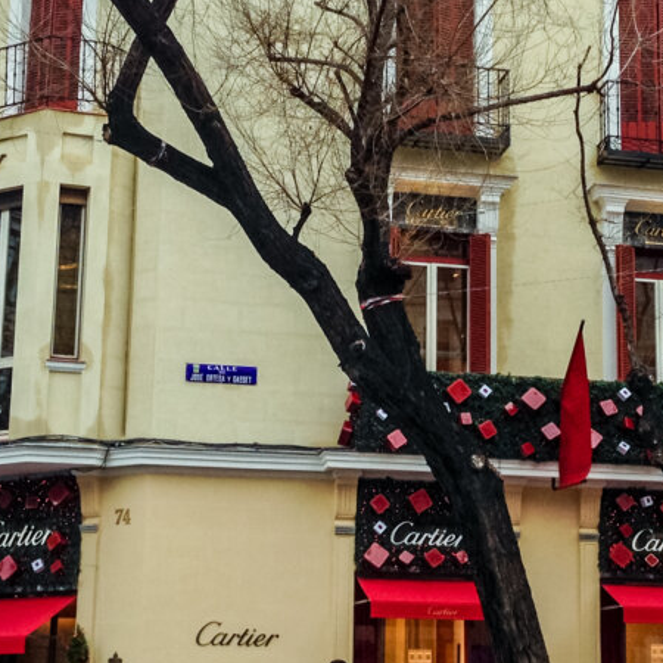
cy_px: 315
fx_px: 1799
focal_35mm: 83
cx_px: 449
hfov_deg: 20.8
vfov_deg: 20.9
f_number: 2.4
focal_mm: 4.12
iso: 50
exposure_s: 1/200
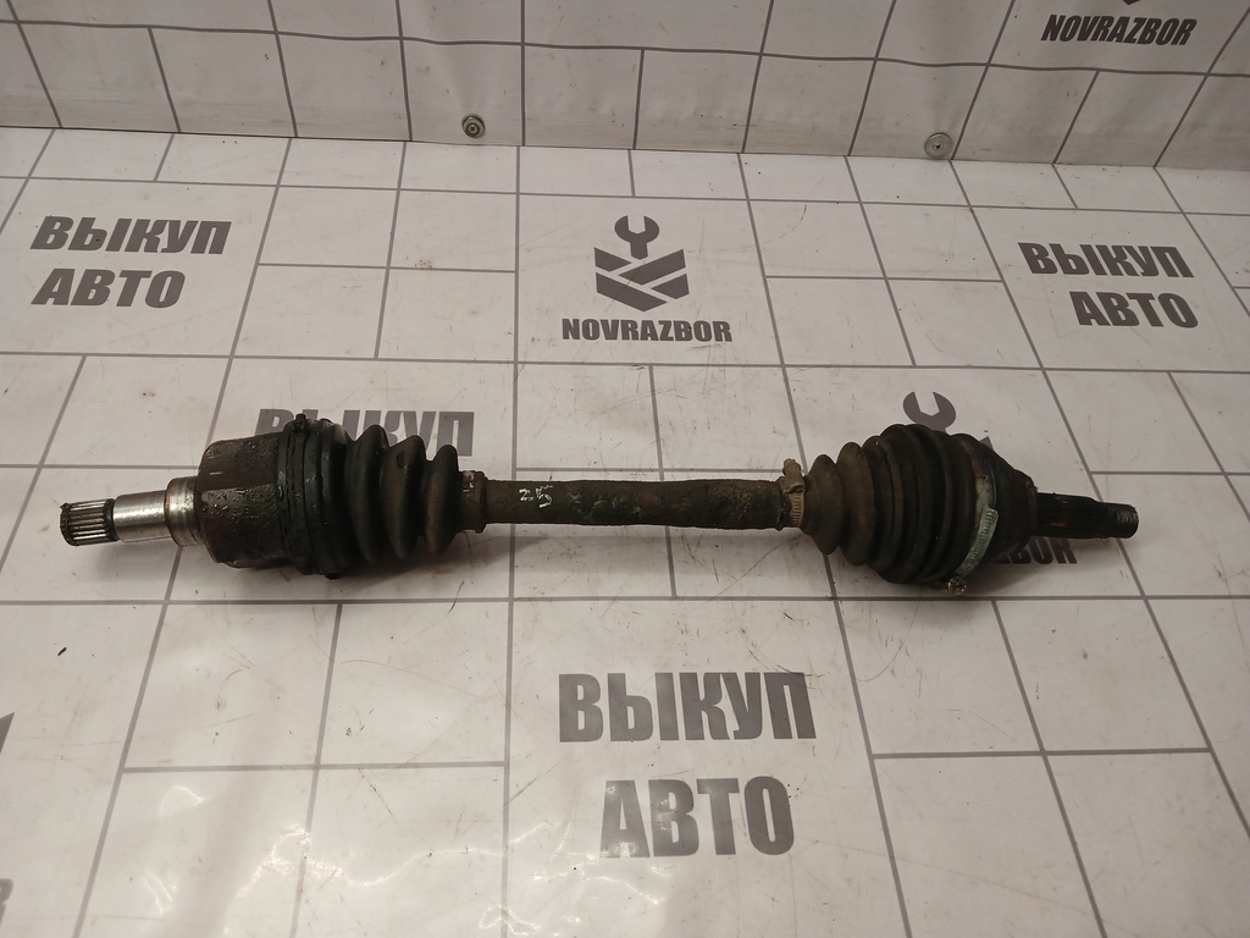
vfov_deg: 51.4
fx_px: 975
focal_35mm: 27
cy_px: 469
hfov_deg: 65.3
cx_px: 625
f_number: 1.8
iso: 100
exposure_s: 1/50
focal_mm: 4
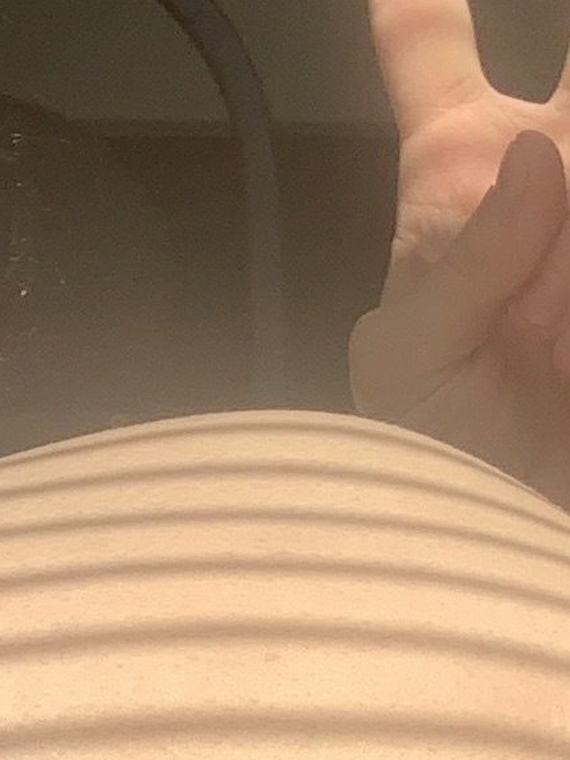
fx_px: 3778
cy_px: 1192
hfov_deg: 8.6
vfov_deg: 11.0
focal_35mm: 172
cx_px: 12
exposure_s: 1/532
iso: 16
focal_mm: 2.87
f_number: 2.2
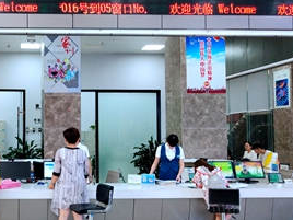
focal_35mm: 56
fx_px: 474
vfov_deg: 26.1
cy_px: 115
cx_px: 40
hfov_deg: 32.9
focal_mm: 3.95
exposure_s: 1/50
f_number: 1.8
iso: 101
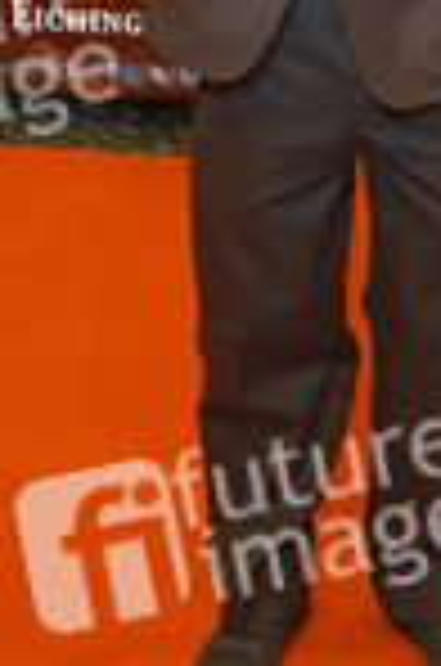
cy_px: -148
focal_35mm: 488
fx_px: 9009
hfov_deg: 2.8
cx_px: 378
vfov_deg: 4.2
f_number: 6.3
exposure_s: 1/100
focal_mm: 120
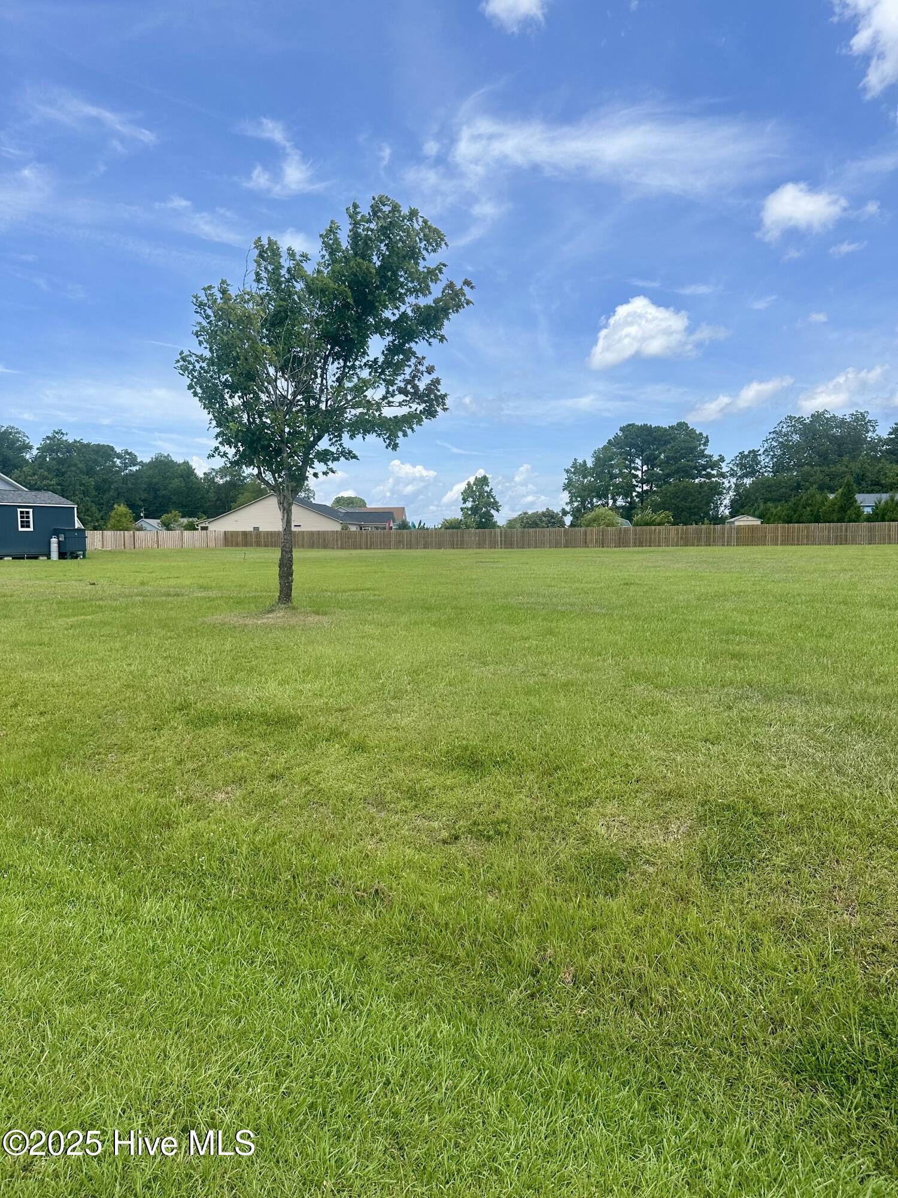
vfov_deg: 71.6
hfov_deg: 56.8
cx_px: 449
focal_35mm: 24
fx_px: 830
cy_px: 599
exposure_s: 1/4184
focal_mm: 6.86
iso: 80
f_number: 1.78
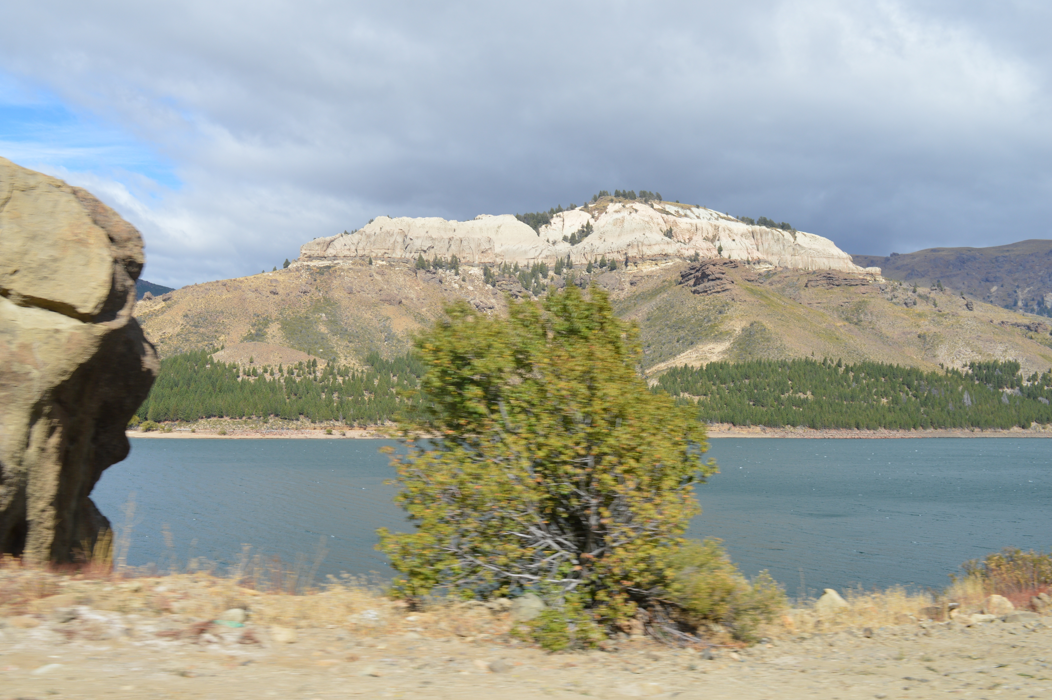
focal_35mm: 37
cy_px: 369
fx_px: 1080
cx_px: 471
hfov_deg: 51.8
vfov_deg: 35.9
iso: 100
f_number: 8
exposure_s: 1/250
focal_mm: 22
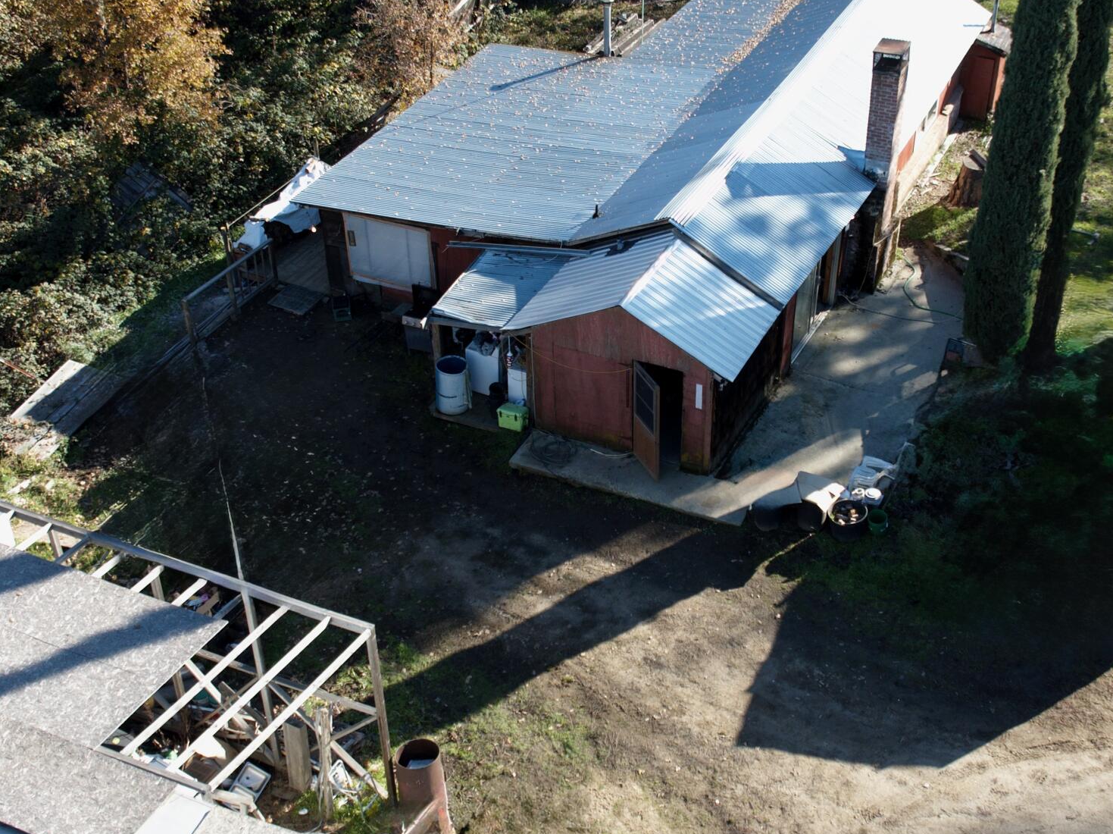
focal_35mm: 49
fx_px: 1575
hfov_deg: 38.9
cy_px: 396
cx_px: 614
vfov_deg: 29.6
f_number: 2.8
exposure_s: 1/800
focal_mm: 12.29
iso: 170
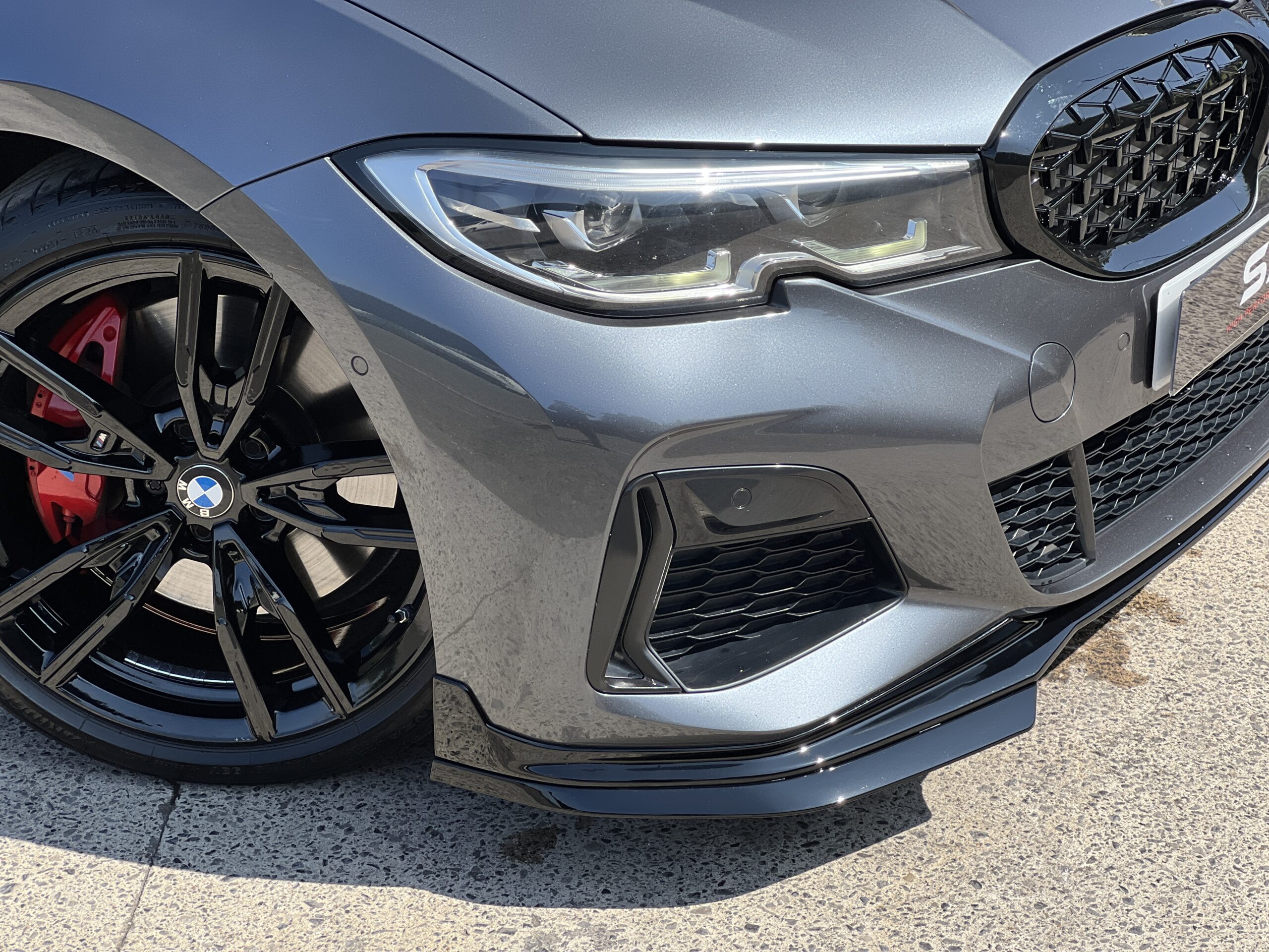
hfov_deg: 25.3
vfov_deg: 19.1
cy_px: 476
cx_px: 634
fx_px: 2823
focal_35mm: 77
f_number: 2.8
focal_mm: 9
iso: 32
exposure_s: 1/419
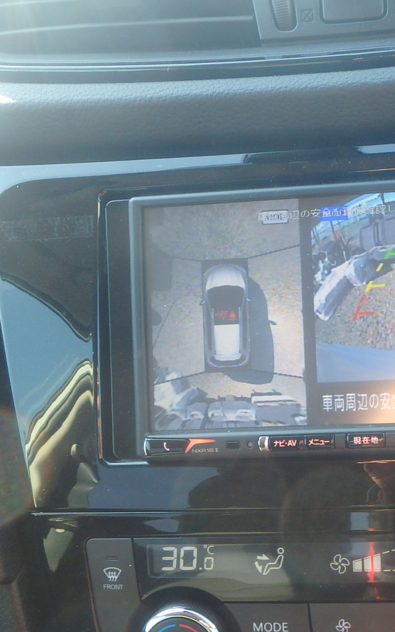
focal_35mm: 53
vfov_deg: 38.2
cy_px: 339
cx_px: 361
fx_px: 913
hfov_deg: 23.7
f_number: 4.9
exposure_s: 1/40
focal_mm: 6
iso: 200
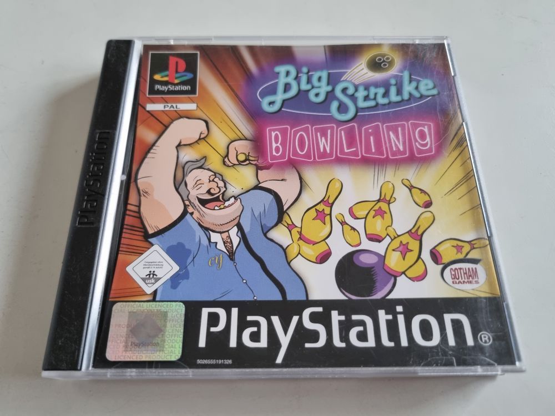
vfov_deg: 53.1
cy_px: 208
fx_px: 417
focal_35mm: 26
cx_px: 278
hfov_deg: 67.3
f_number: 1.8
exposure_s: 1/50
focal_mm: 5.4
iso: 400
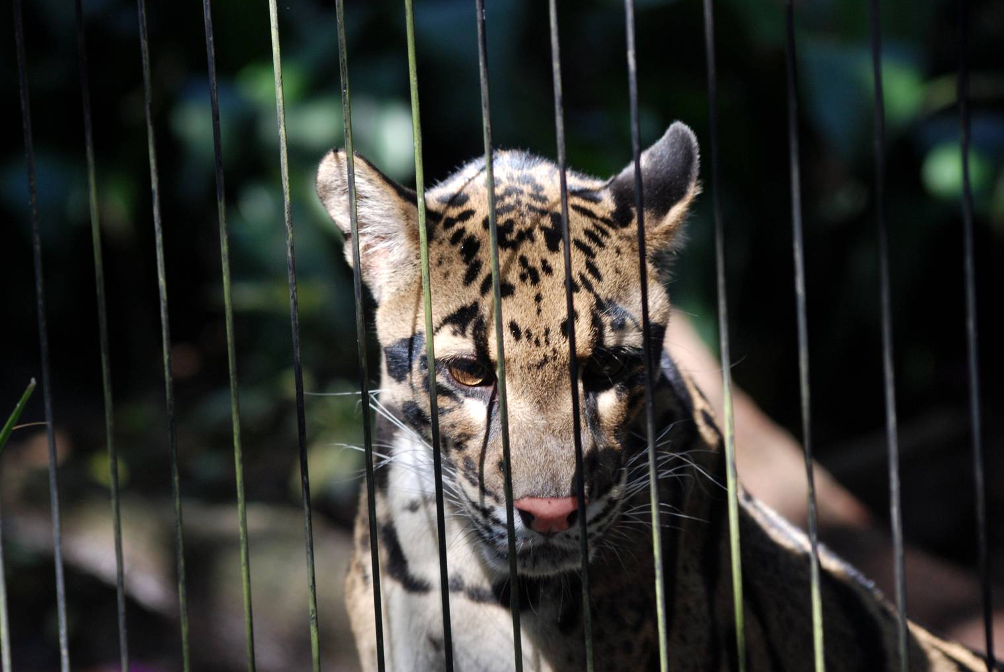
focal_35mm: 189
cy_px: 336
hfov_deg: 10.9
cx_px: 507
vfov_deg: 7.3
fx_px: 5277
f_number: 4.2
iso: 400
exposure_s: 1/250
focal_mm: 120
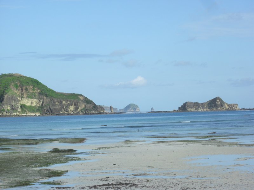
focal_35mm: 113
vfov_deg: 13.1
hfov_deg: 17.4
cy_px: 95
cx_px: 127
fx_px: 829
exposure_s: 1/800
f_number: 5.2
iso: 100
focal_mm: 18.6
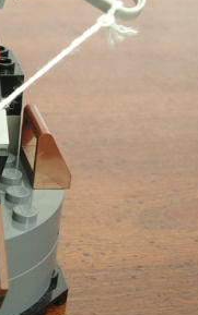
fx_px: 991
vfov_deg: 18.0
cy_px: 77
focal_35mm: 115
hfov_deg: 11.0
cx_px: -101
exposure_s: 1/1.4
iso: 200
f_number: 3.1
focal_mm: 7.5
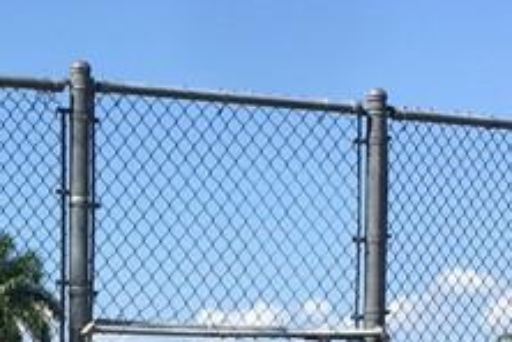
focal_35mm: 139
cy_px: 458
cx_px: -78
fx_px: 1977
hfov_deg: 14.4
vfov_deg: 9.7
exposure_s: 1/1319
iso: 32
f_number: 2.2
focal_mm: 4.15
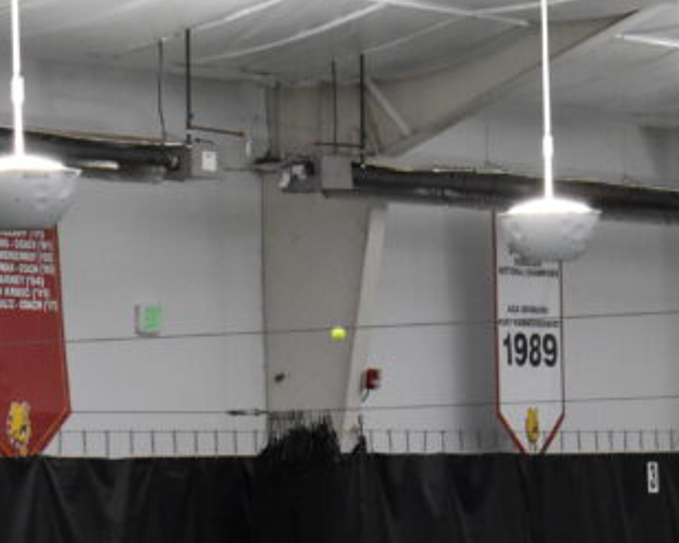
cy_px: 683
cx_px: 255
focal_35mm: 257
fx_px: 5154
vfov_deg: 6.0
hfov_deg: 7.5
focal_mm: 55
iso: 3200
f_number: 5.6
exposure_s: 1/200
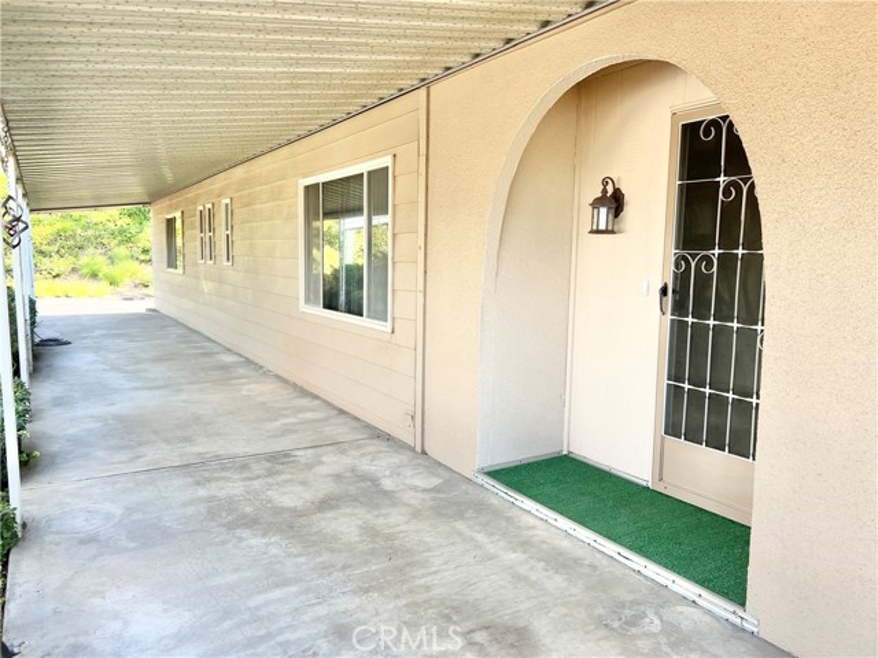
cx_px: 439
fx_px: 659
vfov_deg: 53.1
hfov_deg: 67.3
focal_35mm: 26
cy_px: 329
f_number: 1.5
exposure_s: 1/196
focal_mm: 5.7
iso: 40
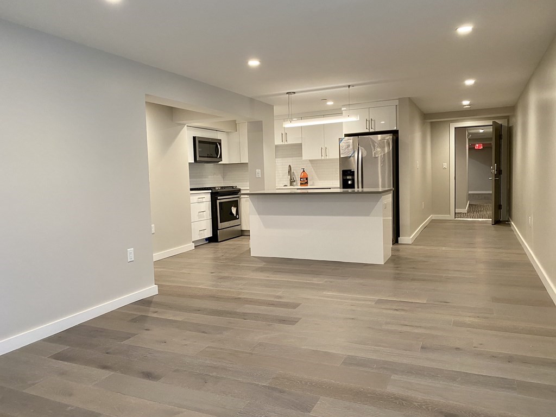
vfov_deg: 53.1
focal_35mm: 26
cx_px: 278
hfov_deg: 67.3
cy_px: 208
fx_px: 418
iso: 160
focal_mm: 4.25
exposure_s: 1/60
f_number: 1.8
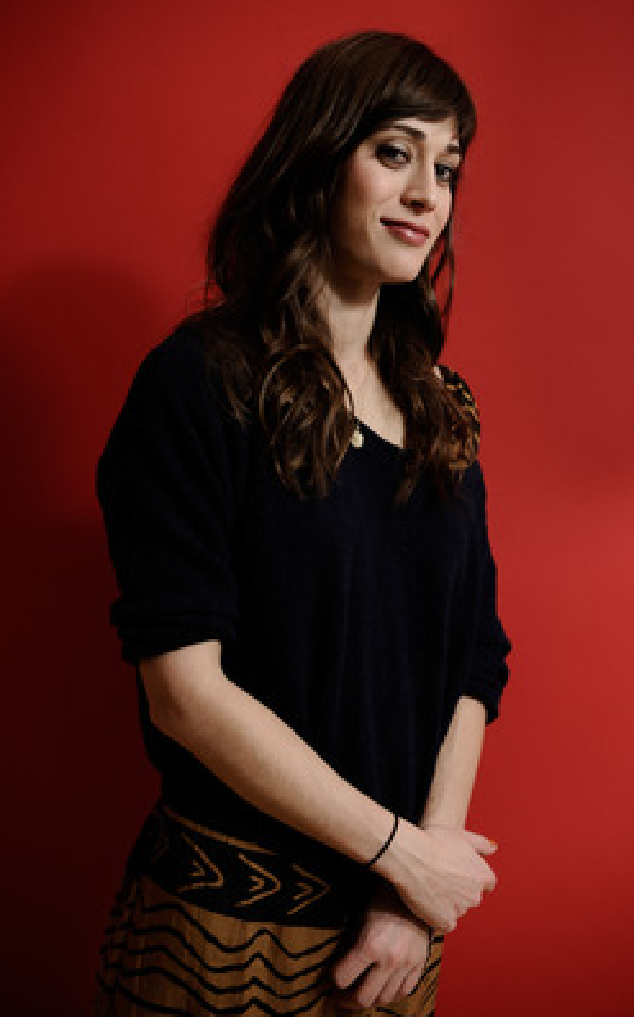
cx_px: 312
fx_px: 997
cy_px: 506
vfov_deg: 54.0
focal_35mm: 36
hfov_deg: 35.3
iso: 400
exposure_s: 1/125
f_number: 3.2
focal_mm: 35
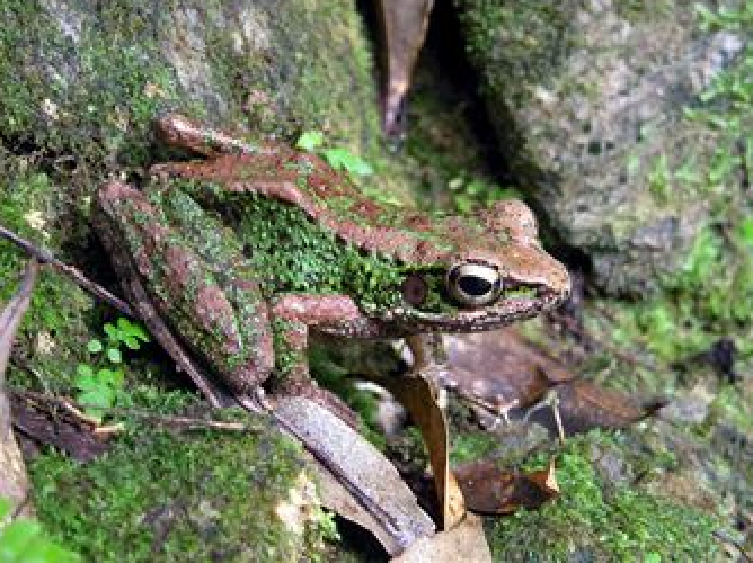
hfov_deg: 15.2
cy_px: 270
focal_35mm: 130
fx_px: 2826
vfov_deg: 11.4
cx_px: 383
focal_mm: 31.9
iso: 180
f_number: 3.8
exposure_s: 1/4.3
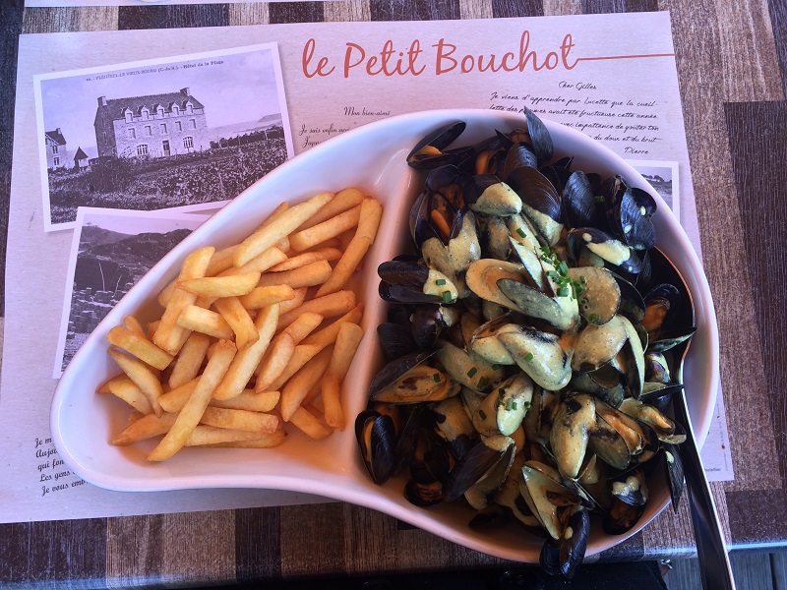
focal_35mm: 29
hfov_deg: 61.7
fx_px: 659
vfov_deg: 48.2
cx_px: 394
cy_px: 295
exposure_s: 1/120
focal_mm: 4.15
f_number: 2.2
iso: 40
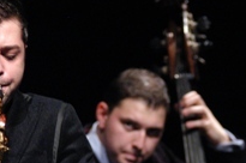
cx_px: 109
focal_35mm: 475
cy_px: 158
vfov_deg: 2.9
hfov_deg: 4.3
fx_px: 3241
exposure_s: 1/60
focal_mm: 145
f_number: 2.8
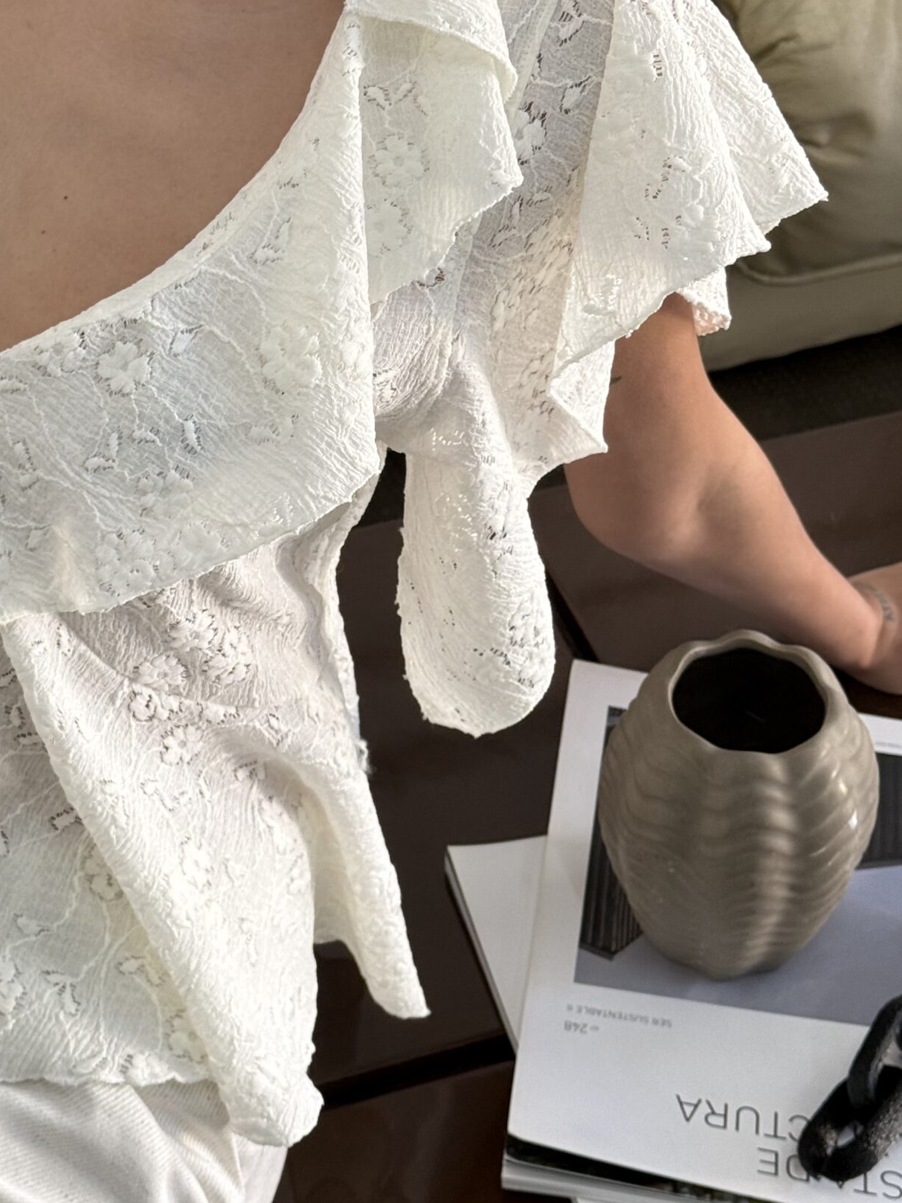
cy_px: 490
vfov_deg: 25.6
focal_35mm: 76
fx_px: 2640
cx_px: 329
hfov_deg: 19.3
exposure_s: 1/85
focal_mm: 6.76
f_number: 1.78
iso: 100
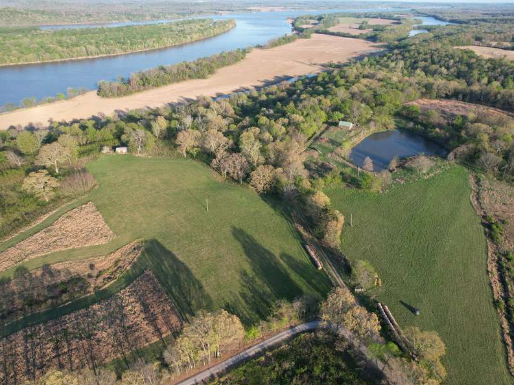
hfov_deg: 71.5
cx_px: 269
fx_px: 356
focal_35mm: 24
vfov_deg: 56.8
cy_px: 193
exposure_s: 1/640
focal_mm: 8.38
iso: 100
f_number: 2.8
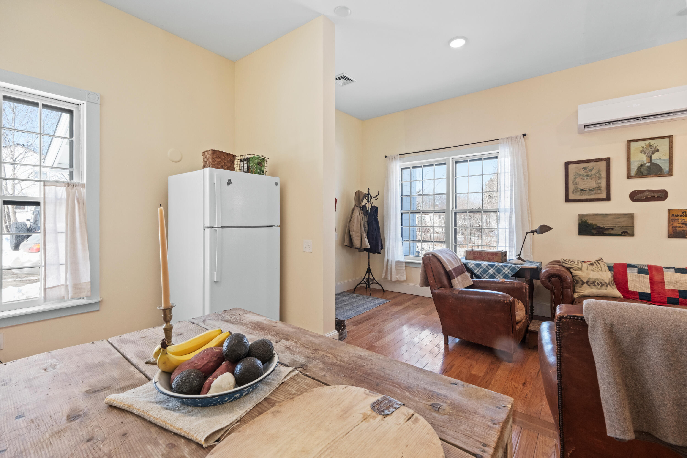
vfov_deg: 77.3
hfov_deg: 100.4
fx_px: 286
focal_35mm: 15
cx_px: 344
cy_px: 229
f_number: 8
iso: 500
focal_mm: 10.1
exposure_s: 1/10
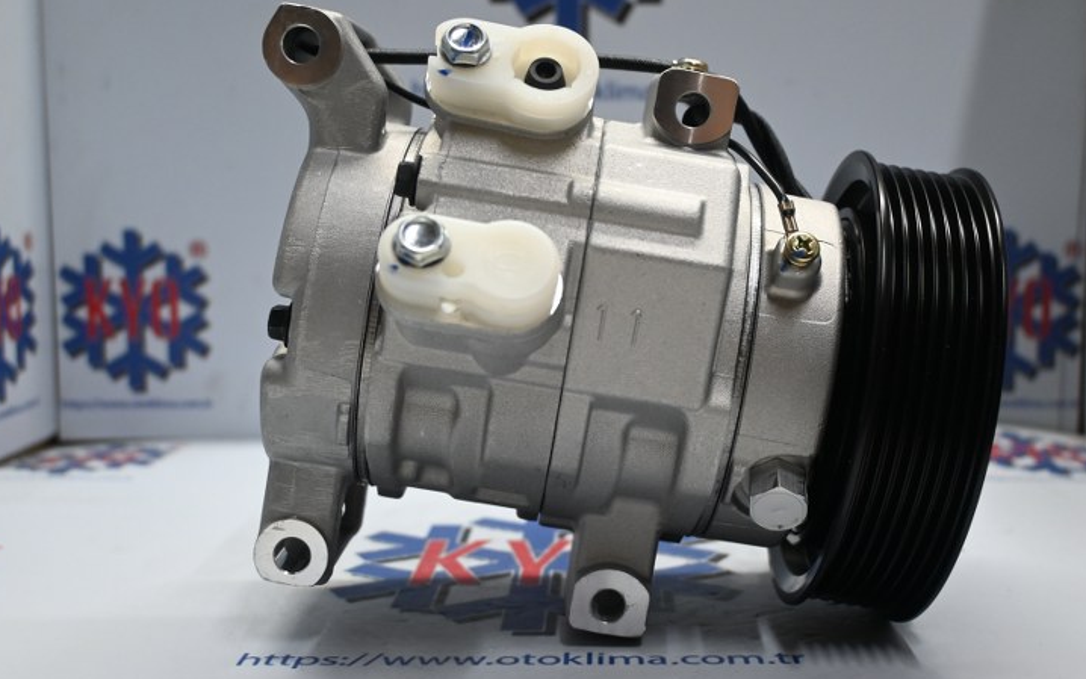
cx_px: 587
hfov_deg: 46.6
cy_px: 303
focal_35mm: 43
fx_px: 1260
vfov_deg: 30.1
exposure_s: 1/125
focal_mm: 25
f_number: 4.2
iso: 1100
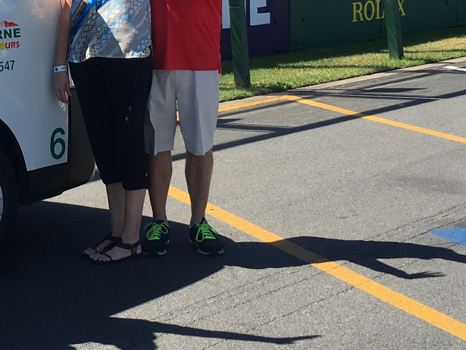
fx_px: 1225
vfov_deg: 15.6
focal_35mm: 91
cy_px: -76
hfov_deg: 20.6
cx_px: -29
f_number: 2.2
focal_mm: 4.15
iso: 25
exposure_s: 1/845
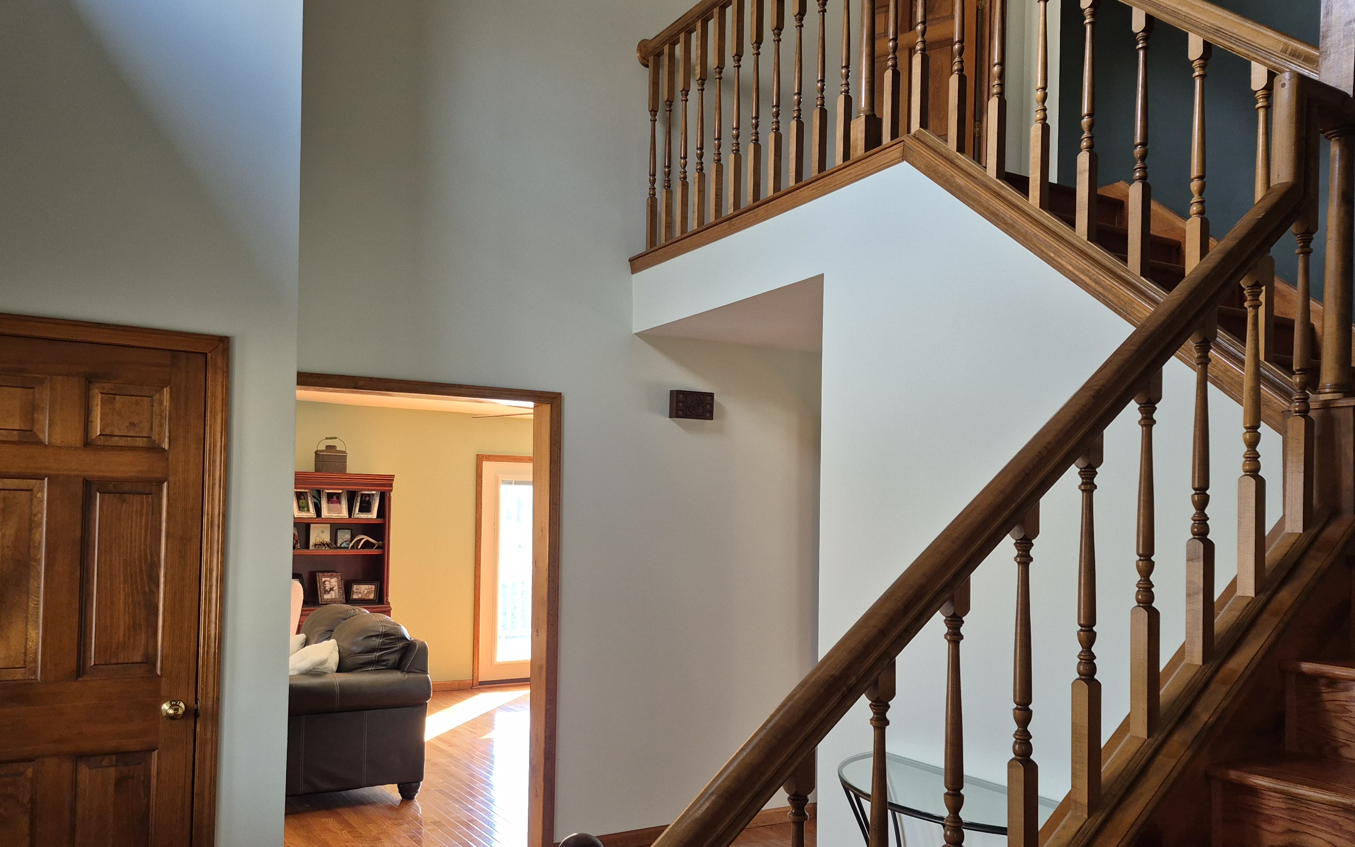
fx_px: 1071
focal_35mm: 29
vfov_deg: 43.0
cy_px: 502
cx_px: 671
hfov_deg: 64.6
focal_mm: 5.4
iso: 160
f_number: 1.8
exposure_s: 1/120
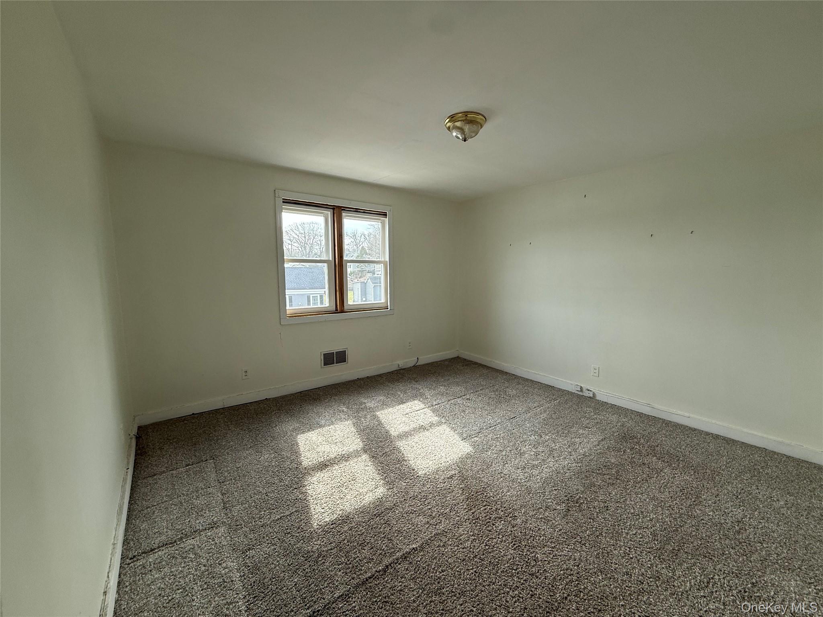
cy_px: 308
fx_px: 333
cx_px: 412
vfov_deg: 85.7
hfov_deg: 102.1
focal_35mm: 14
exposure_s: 1/99
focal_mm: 2.22
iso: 100
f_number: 2.2
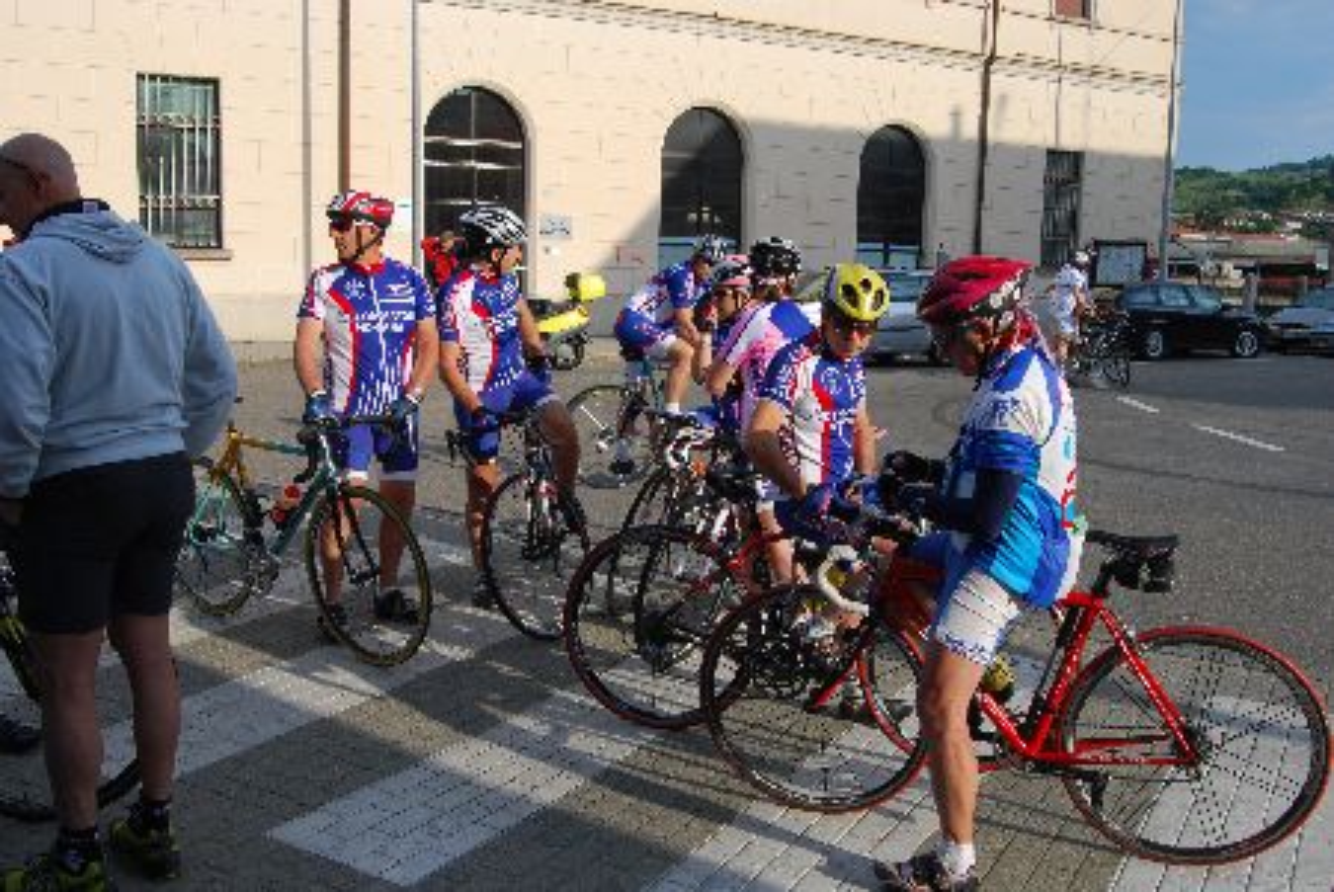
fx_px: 1280
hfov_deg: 55.1
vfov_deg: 38.4
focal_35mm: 34
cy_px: 446
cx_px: 667
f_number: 11
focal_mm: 23
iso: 200
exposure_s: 1/160
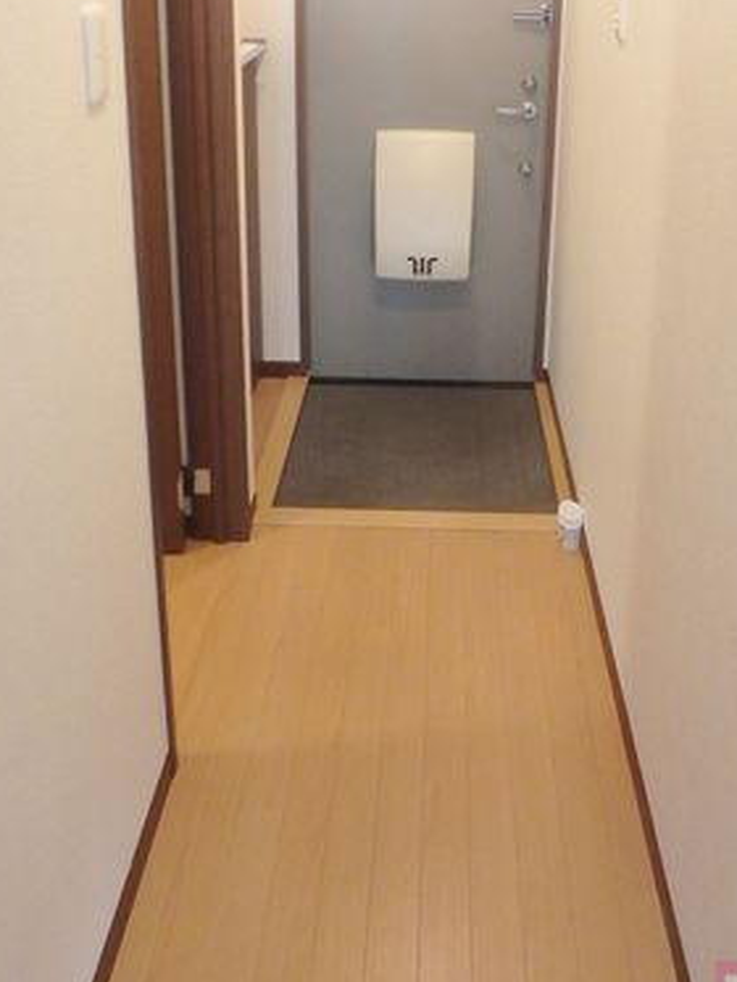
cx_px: 387
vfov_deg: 49.1
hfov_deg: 39.7
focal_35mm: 36
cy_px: 232
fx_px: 1021
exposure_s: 1/30
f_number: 3.5
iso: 800
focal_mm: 3.7
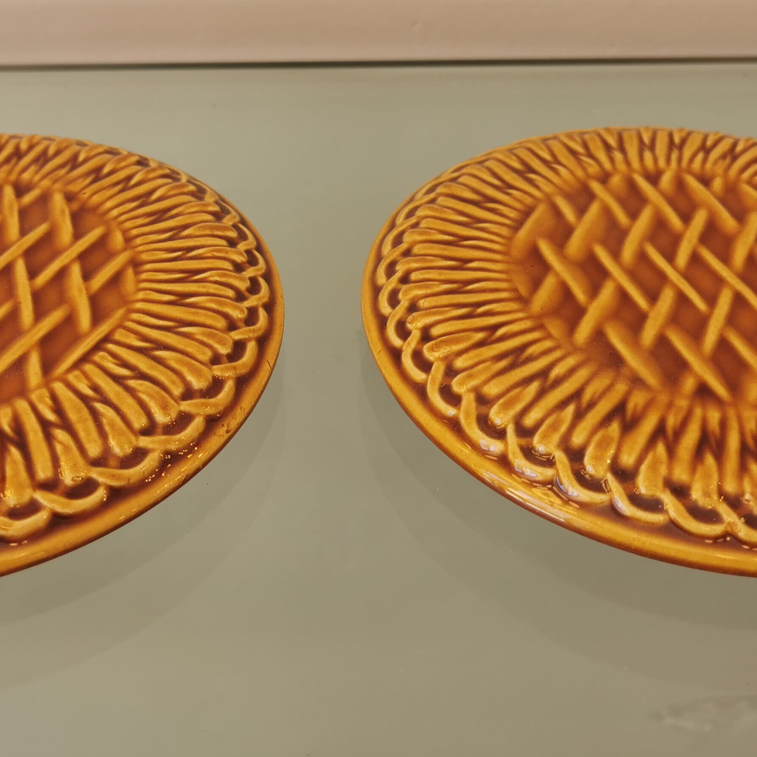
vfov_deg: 34.1
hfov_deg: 34.6
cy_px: 210
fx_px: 1212
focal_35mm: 49
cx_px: 306
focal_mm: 5.58
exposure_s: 1/110
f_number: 1.8
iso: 50
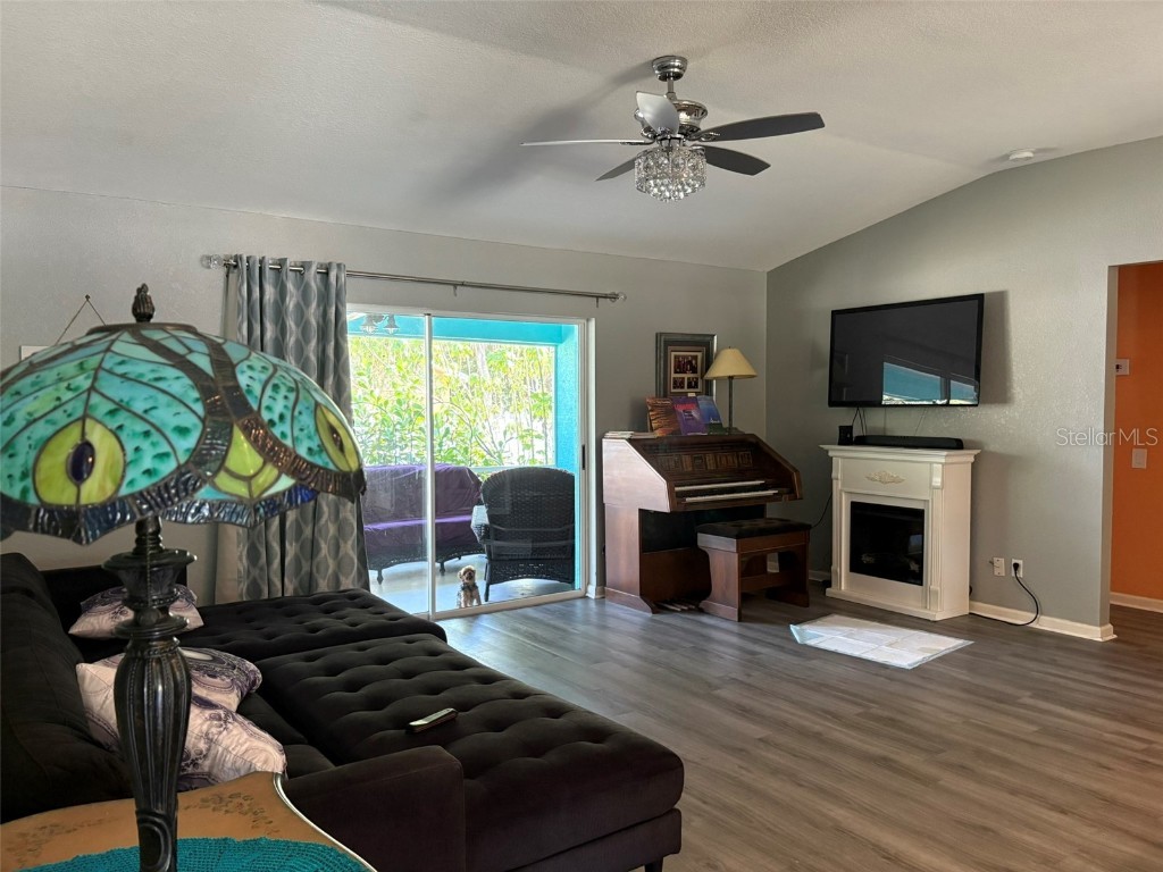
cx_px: 582
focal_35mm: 26
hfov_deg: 67.3
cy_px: 436
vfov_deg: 53.1
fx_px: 874
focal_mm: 5.96
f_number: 1.6
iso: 320
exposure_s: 1/60
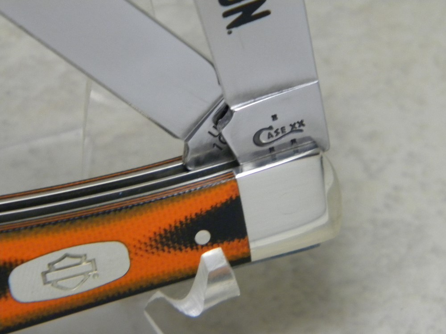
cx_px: 223
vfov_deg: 8.1
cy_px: 167
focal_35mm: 183
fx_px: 2358
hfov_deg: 10.8
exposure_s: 1/15.3
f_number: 5.2
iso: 400
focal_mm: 33.1
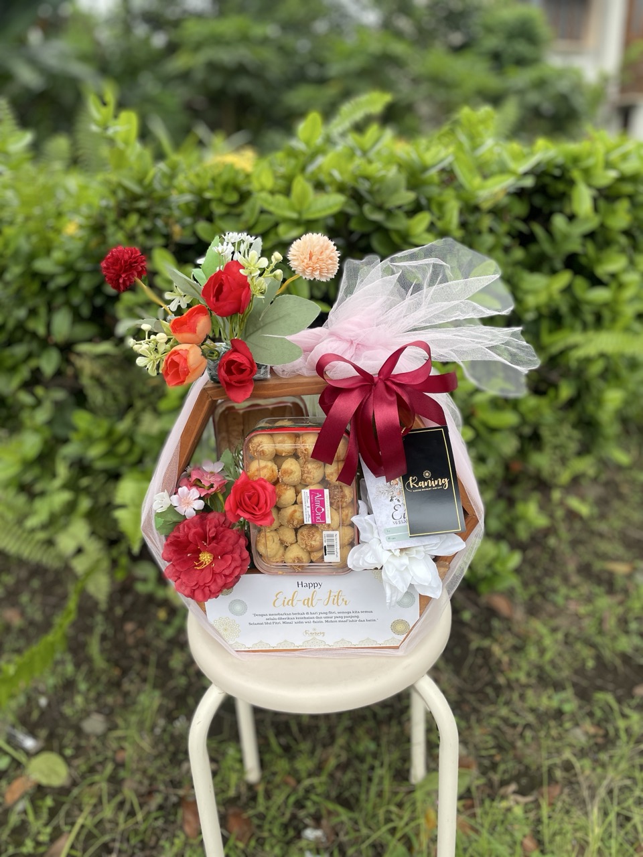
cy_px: 428
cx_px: 322
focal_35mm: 26
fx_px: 644
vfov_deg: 67.3
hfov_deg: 53.1
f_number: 1.6
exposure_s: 1/1531
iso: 50
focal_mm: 4.2
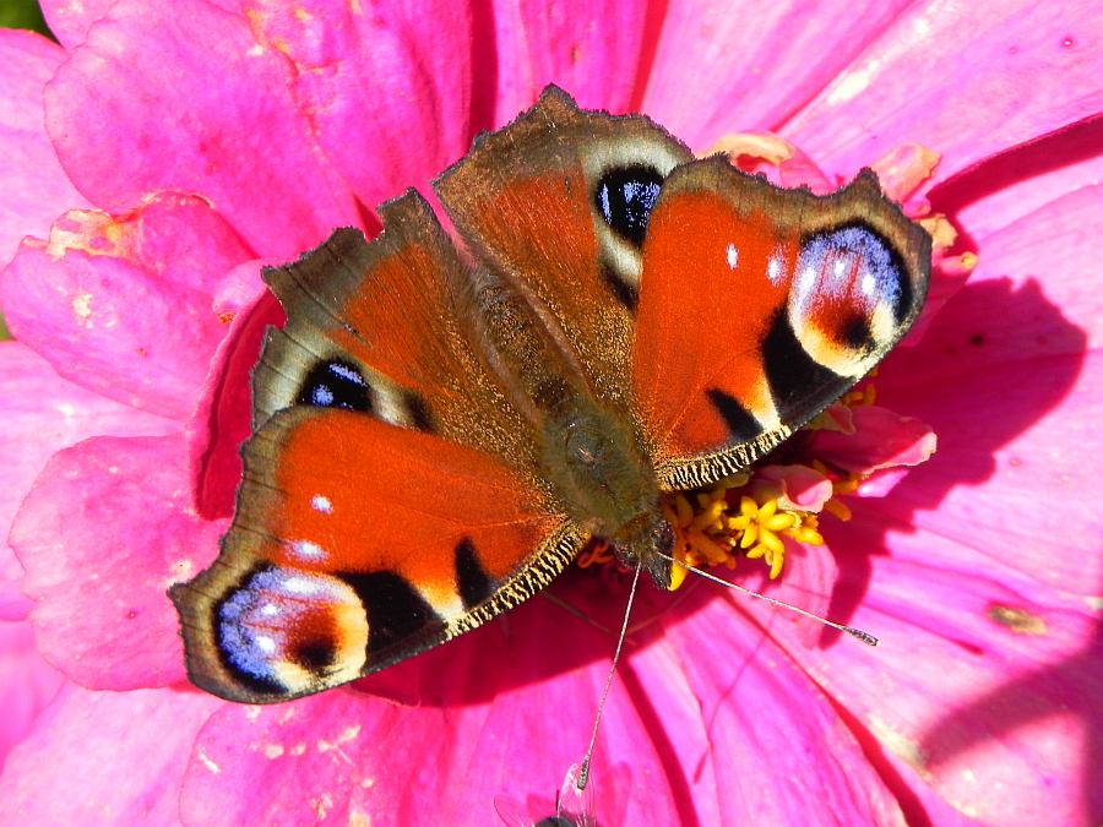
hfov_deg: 18.7
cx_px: 552
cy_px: 414
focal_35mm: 105
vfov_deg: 14.1
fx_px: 3346
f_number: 7.1
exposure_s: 1/302
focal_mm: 18.8
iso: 160
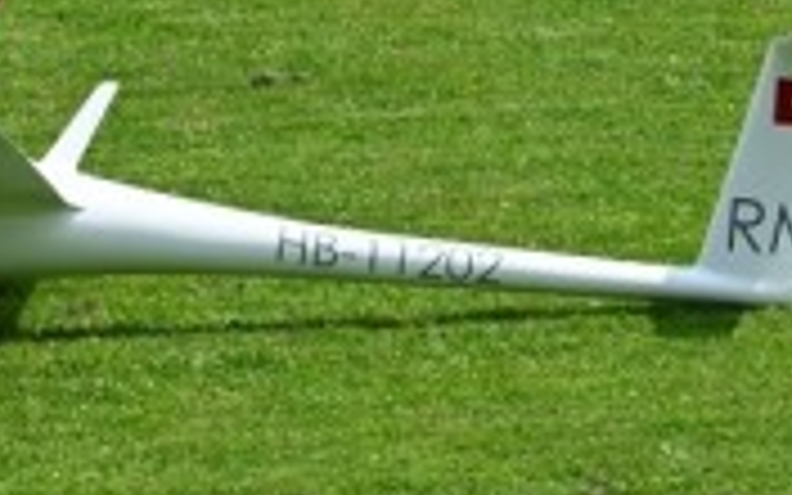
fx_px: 12390
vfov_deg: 2.3
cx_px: -202
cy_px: 94
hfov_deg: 3.7
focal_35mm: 574
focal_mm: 110
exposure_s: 1/800
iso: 320
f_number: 9
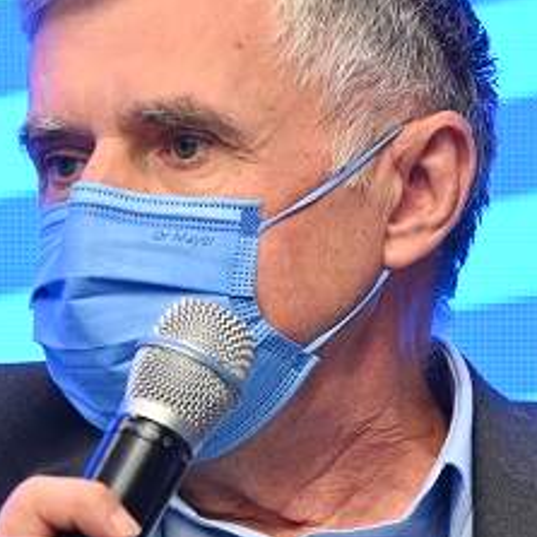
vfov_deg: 2.1
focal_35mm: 824
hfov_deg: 2.1
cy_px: 362
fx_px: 14462
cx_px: 136
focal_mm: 200
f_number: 3.2
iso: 1600
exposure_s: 1/125
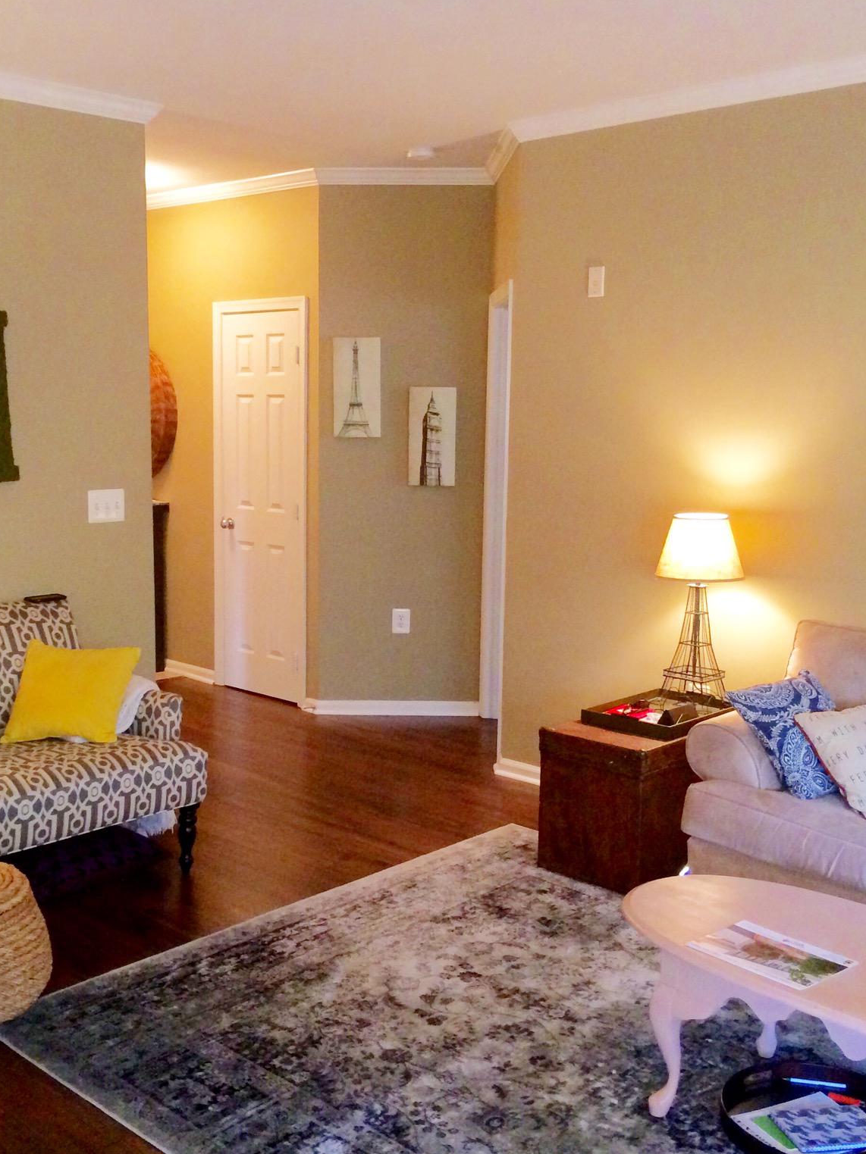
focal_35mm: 39
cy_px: 578
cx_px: 333
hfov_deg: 36.6
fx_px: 1301
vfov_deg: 47.9
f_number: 2.2
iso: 200
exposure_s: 1/20
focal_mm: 4.15
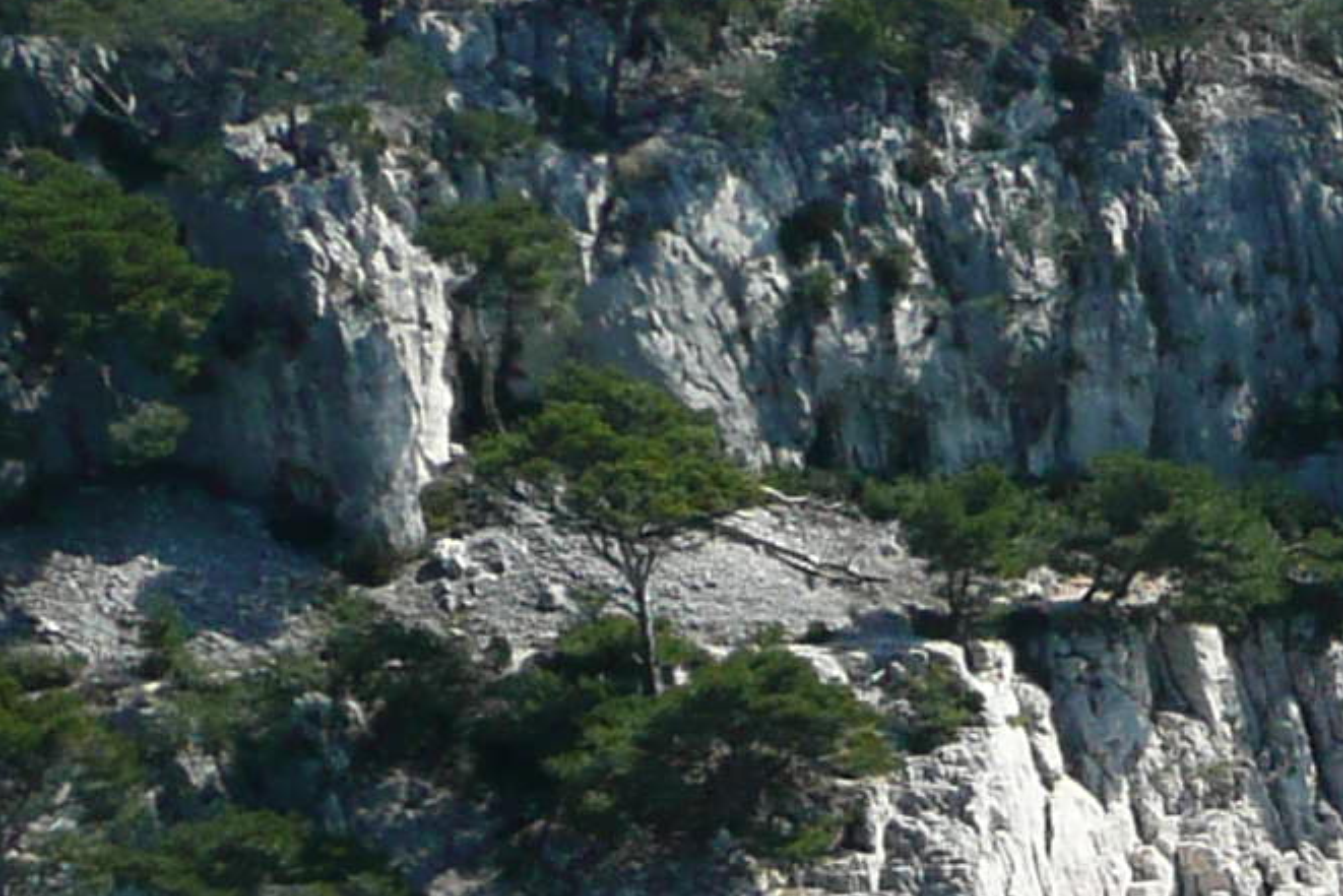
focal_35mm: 124
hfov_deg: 15.3
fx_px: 4627
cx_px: 2013
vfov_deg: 10.6
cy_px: 1416
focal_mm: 4.6
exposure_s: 1/640
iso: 100
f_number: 3.3
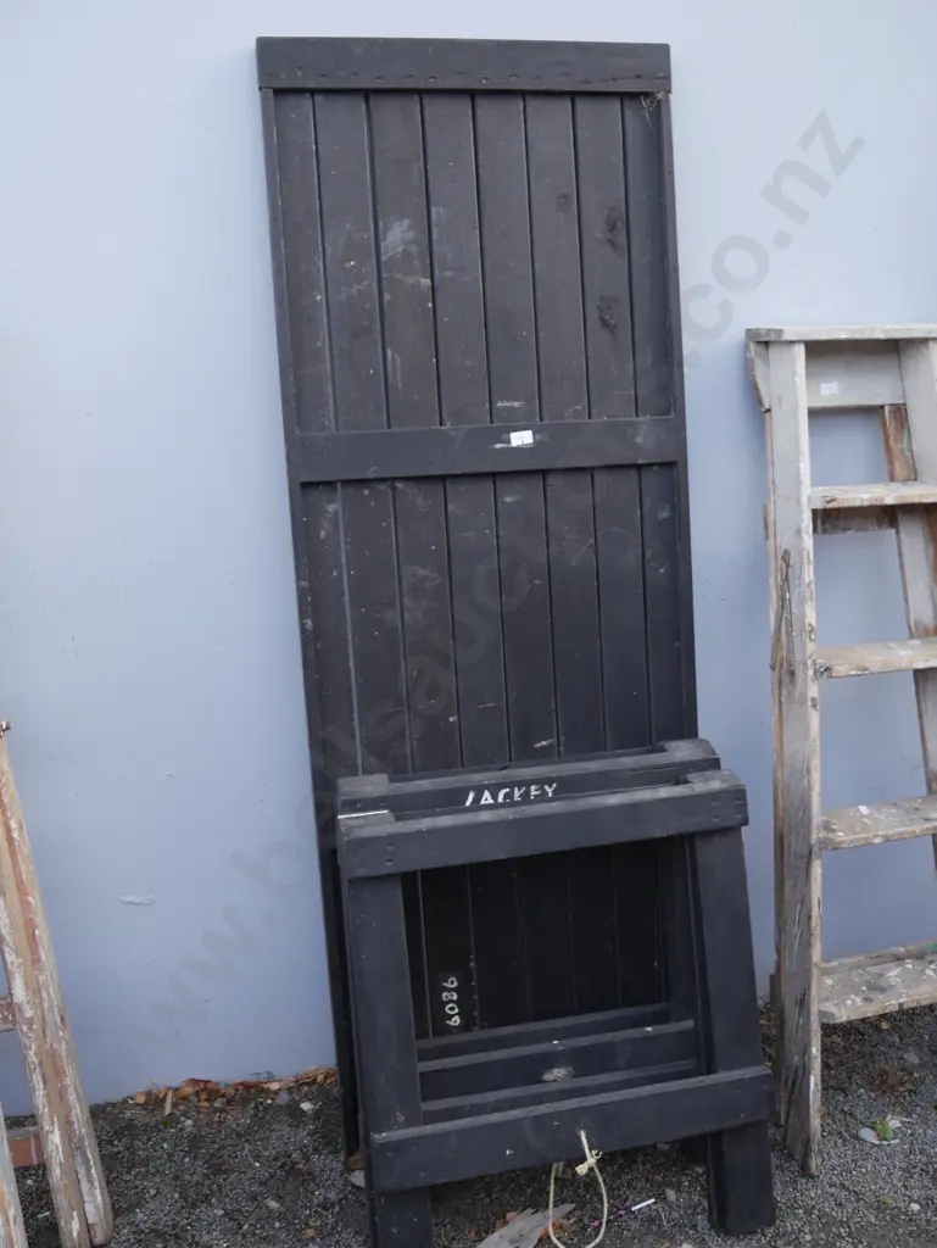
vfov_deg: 53.9
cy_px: 624
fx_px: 1226
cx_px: 468
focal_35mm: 34
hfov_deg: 41.8
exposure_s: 1/100
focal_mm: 17
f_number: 4
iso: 200
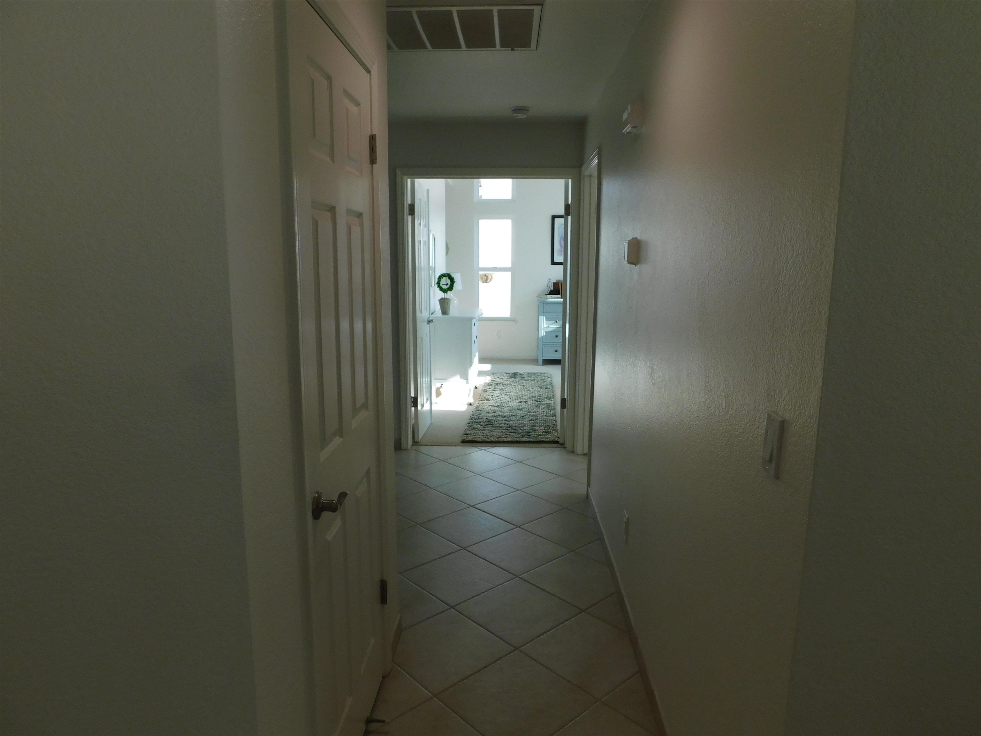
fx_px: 652
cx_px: 490
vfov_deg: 58.9
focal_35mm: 23
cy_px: 368
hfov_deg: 73.9
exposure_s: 1/125
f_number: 3
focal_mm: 4
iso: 125
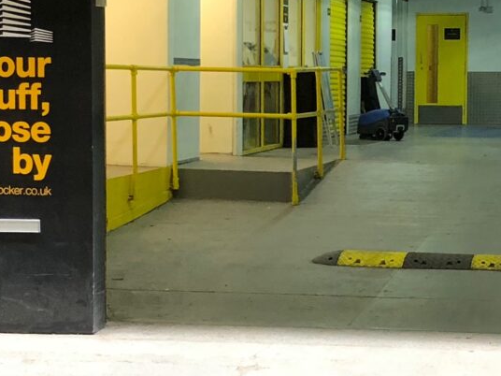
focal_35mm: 107
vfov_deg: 13.8
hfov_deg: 18.3
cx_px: 352
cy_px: 197
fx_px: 1549
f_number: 1.8
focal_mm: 3.99
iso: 40
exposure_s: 1/25
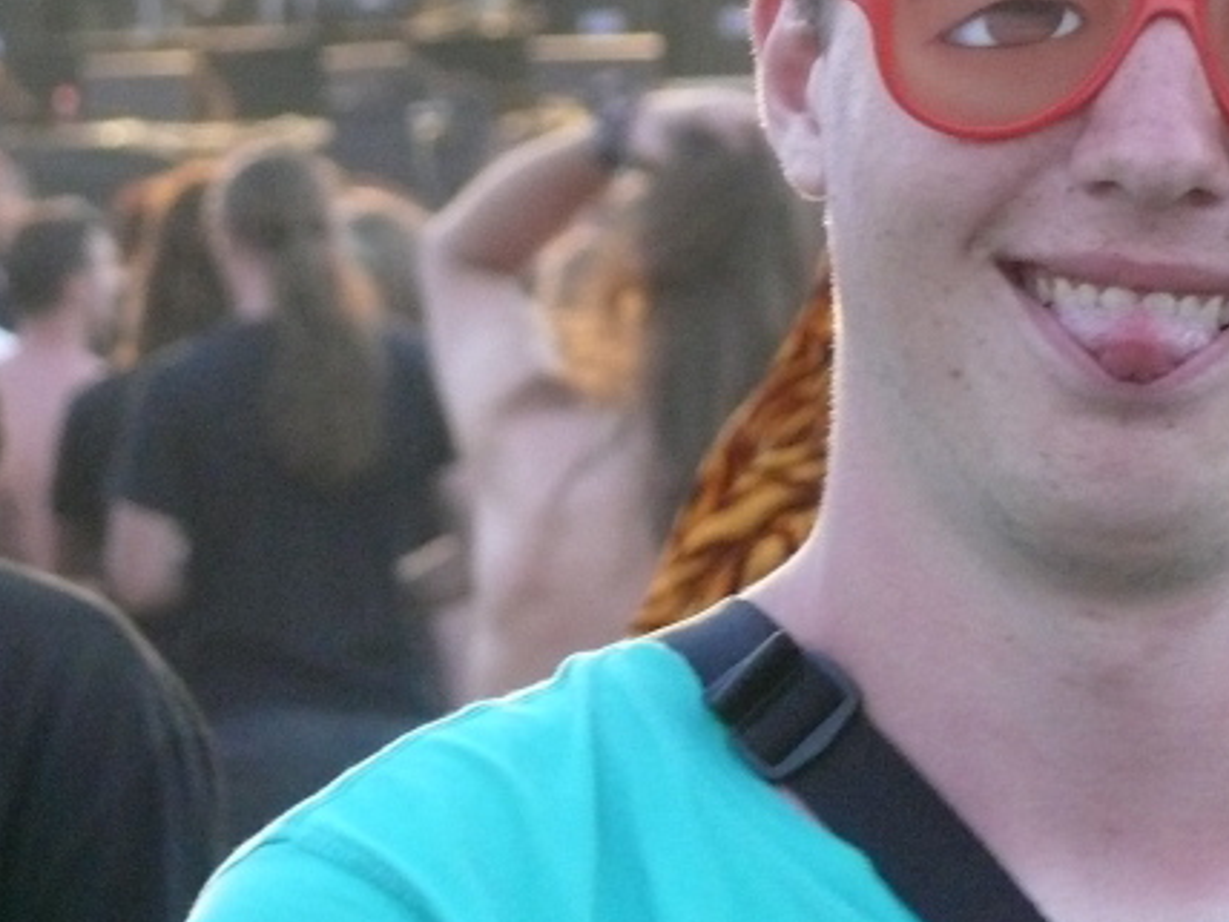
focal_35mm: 299
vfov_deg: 5.0
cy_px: 319
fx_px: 10616
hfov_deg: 6.6
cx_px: 1094
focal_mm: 27.1
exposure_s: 1/10
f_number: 3.6
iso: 400
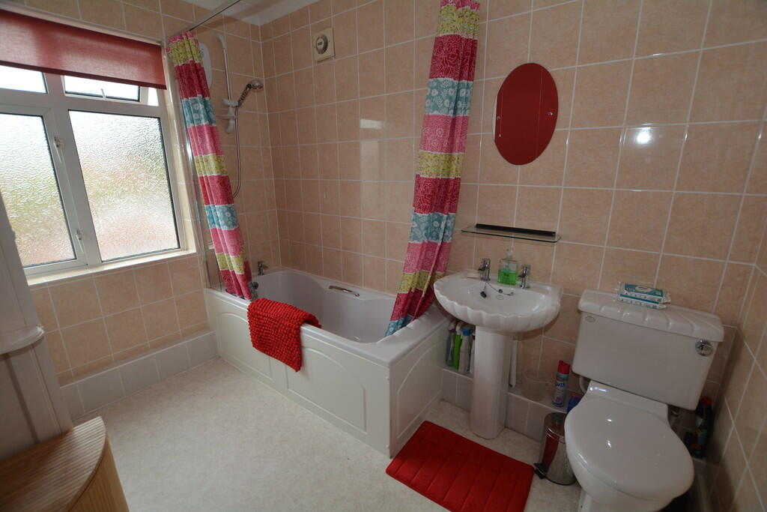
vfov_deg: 77.3
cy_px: 256
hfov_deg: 100.4
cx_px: 384
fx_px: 320
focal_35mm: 15
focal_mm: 10
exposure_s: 1/100
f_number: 5
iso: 200
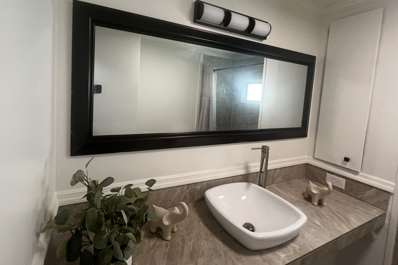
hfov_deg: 96.4
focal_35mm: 16
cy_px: 109
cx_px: 177
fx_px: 177
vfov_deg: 73.1
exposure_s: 1/120
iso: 200
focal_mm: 1.57
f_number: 1.8
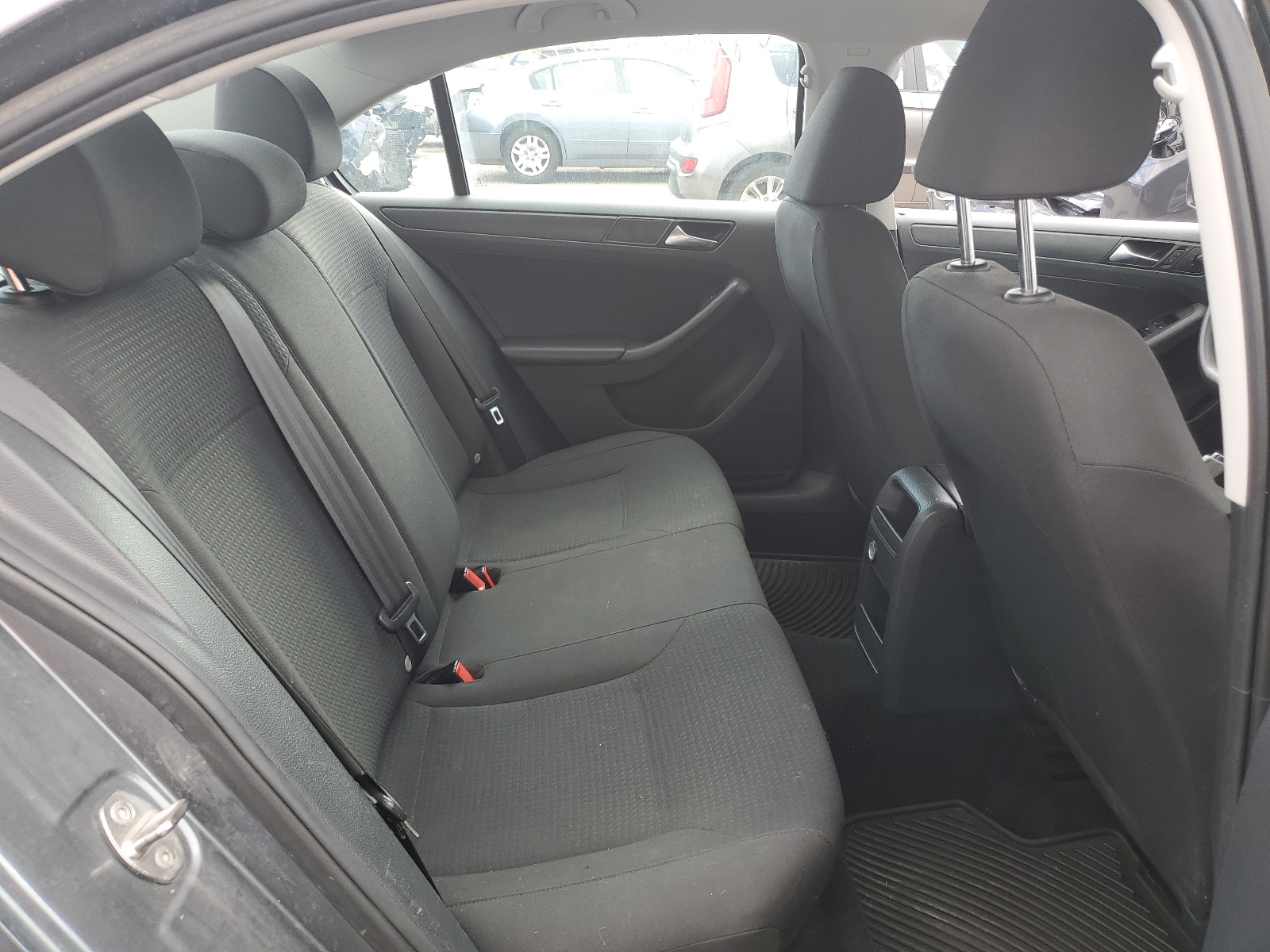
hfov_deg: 67.3
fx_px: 954
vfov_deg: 53.1
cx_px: 635
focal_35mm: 26
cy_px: 476
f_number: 1.5
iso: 50
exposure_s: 1/154
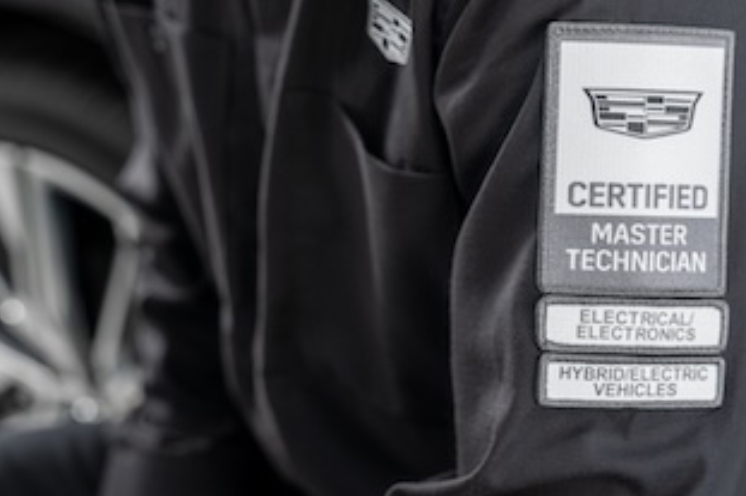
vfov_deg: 15.7
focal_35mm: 87
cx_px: 379
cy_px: 243
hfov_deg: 23.4
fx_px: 1802
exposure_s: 1/200
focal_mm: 52
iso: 400
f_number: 3.5
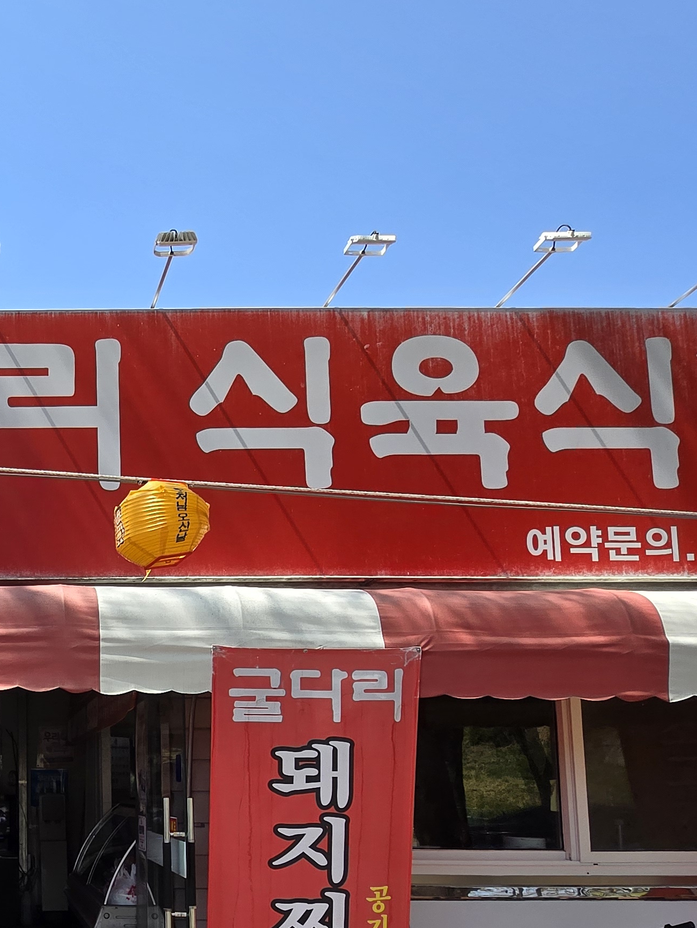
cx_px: -15
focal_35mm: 30
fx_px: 805
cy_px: 687
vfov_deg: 57.2
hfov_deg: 40.4
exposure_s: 1/681
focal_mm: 1.7
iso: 25
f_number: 2.2
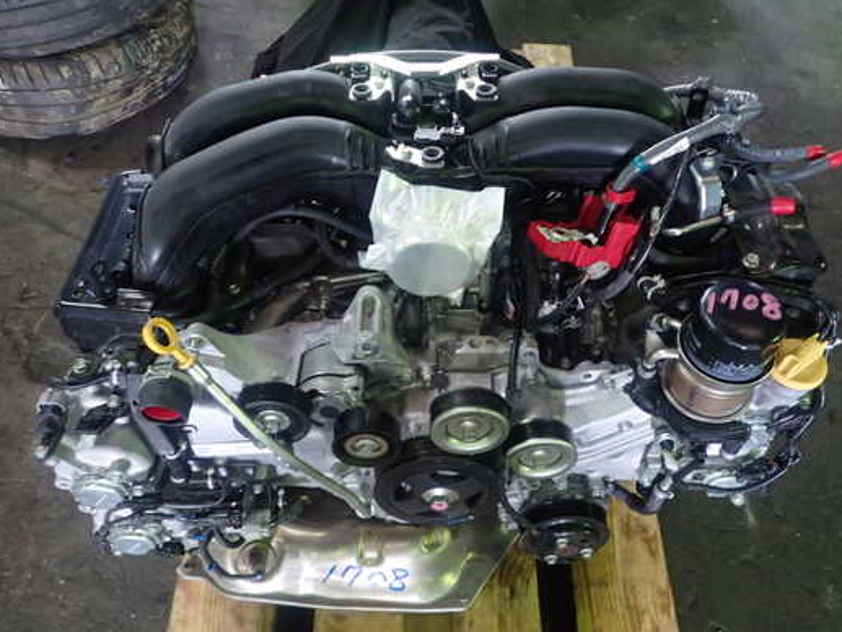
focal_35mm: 29
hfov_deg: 61.5
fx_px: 706
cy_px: 324
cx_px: 467
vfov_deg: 48.2
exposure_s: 1/30
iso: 320
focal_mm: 4.5
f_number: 2
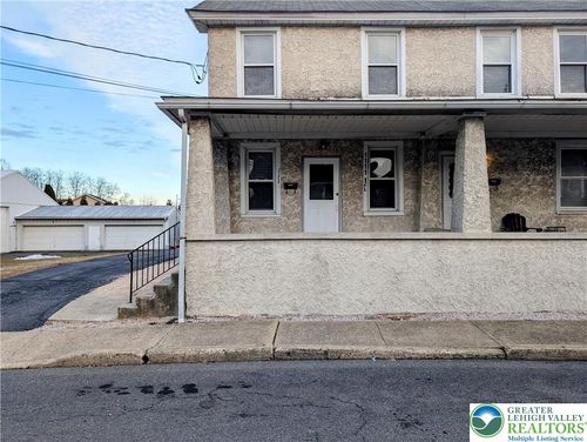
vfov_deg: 56.9
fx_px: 407
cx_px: 294
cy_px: 221
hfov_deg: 71.5
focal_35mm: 24
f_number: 1.68
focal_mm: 6.9
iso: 21
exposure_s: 1/246
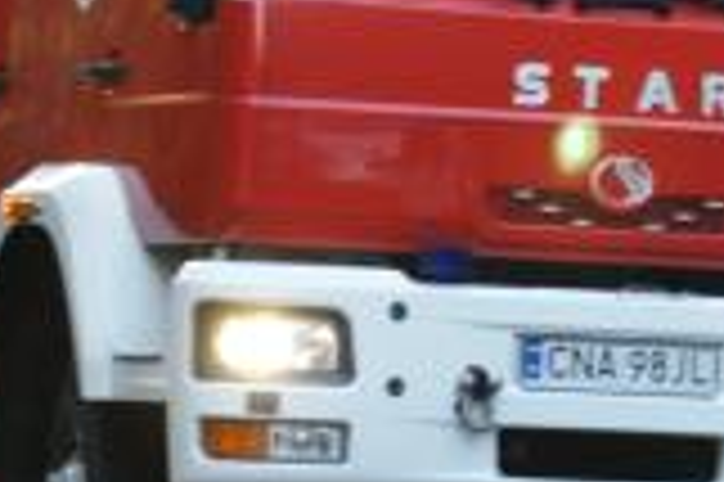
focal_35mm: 392
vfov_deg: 3.5
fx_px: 7875
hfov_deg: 5.2
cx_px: 778
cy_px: 288
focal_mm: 70
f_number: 2.8
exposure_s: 1/125
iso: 200
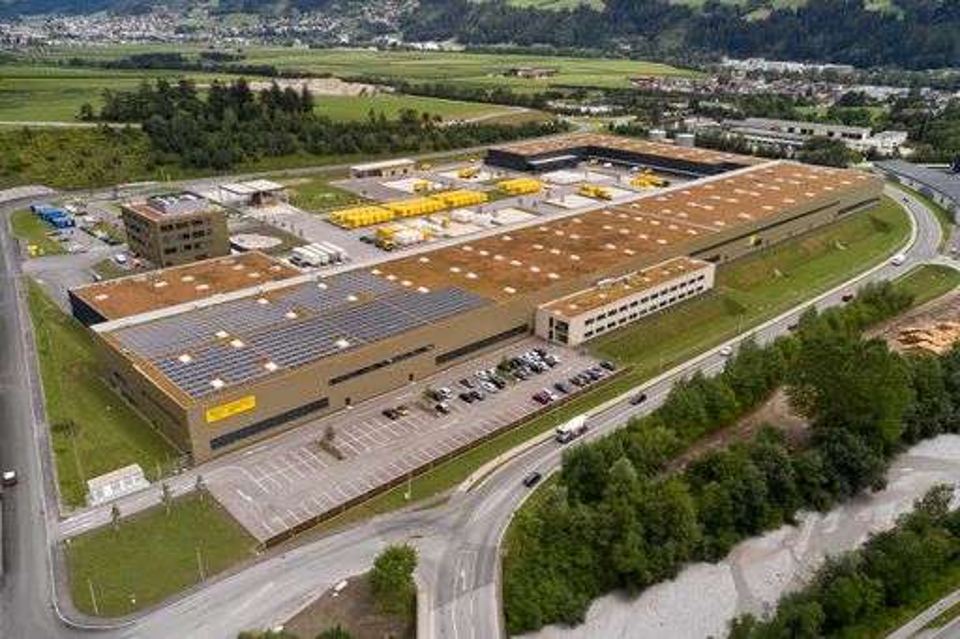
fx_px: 746
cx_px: 480
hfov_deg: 65.5
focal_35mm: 28
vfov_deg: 46.4
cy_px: 320
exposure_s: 1/60
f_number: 4.5
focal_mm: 10.26
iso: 100
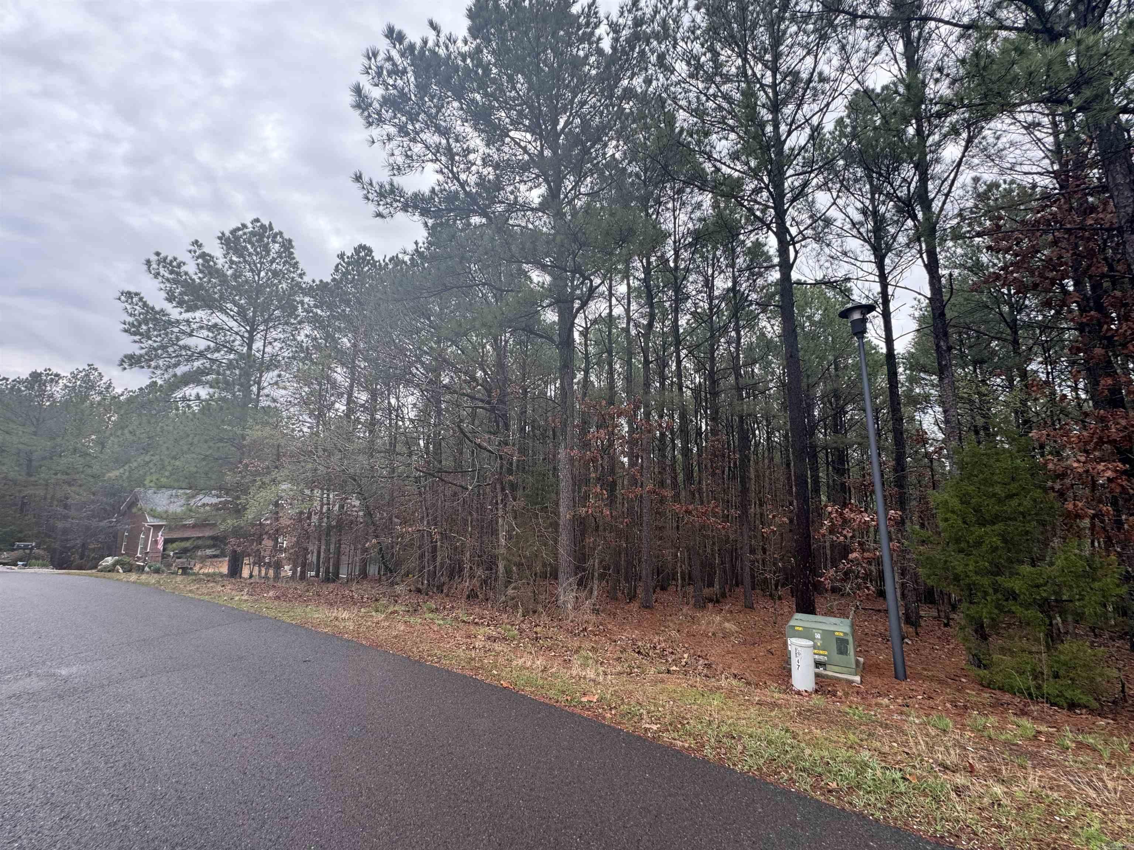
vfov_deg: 85.7
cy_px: 425
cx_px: 567
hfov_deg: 102.1
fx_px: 459
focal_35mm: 14
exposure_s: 1/99
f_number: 2.2
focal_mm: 2.22
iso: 64
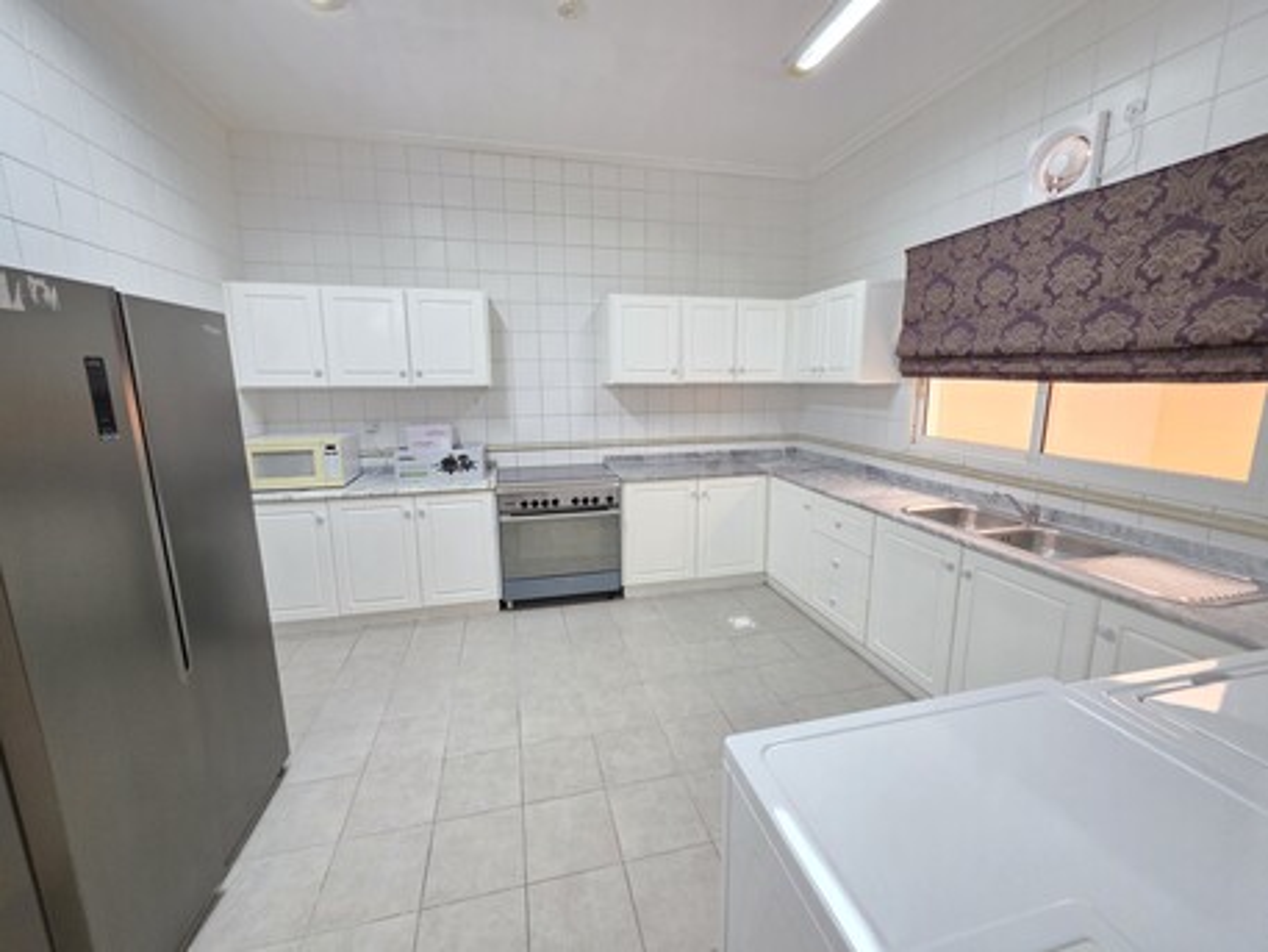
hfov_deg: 106.2
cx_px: 634
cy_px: 476
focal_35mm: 13
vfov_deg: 89.9
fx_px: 476
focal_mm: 2.2
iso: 400
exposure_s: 1/50
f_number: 1.9
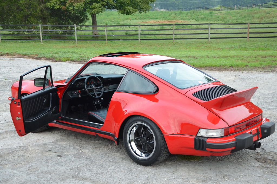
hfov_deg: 41.2
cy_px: 92
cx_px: 138
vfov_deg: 27.9
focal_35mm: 48
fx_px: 369
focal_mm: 32
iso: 400
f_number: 5
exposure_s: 1/100
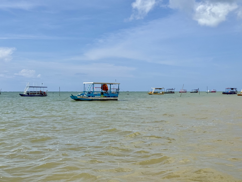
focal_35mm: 48
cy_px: 91
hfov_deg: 39.7
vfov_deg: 30.3
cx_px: 121
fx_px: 336
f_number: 1.78
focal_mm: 6.76
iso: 80
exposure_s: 1/11364
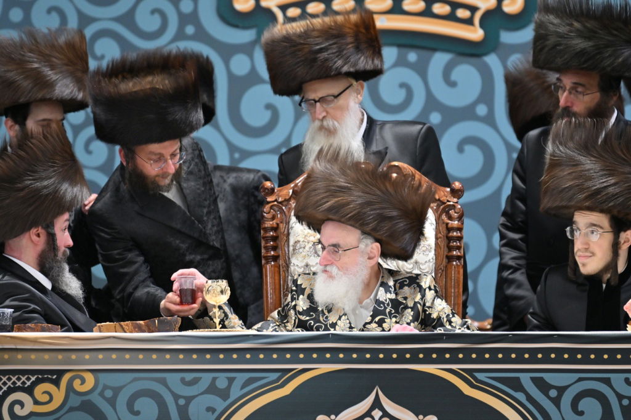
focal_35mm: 300
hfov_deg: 6.9
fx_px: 5256
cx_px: 316
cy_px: 210
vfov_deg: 4.6
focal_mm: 200
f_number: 2.8
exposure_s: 1/200
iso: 500
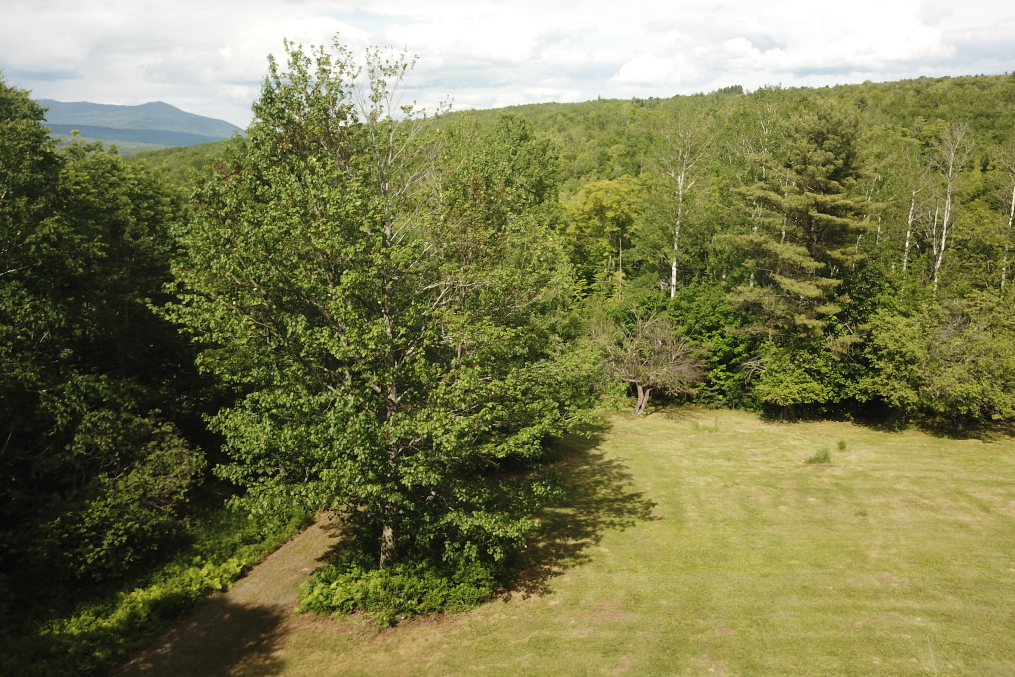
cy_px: 313
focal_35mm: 29
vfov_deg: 44.9
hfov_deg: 63.6
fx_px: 818
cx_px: 543
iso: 100
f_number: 2.2
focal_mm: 4.73
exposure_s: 1/946
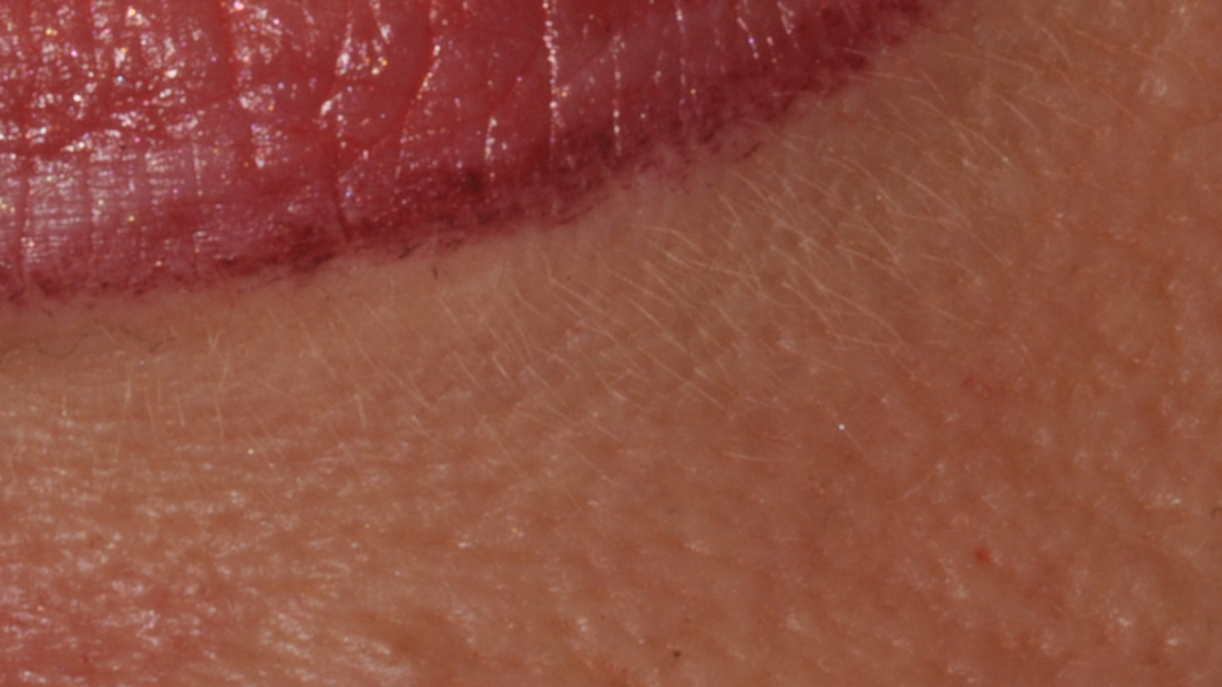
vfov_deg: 2.7
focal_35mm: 443
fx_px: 14365
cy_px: -216
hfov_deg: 4.9
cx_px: -251
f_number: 40
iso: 200
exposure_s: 1/60
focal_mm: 105
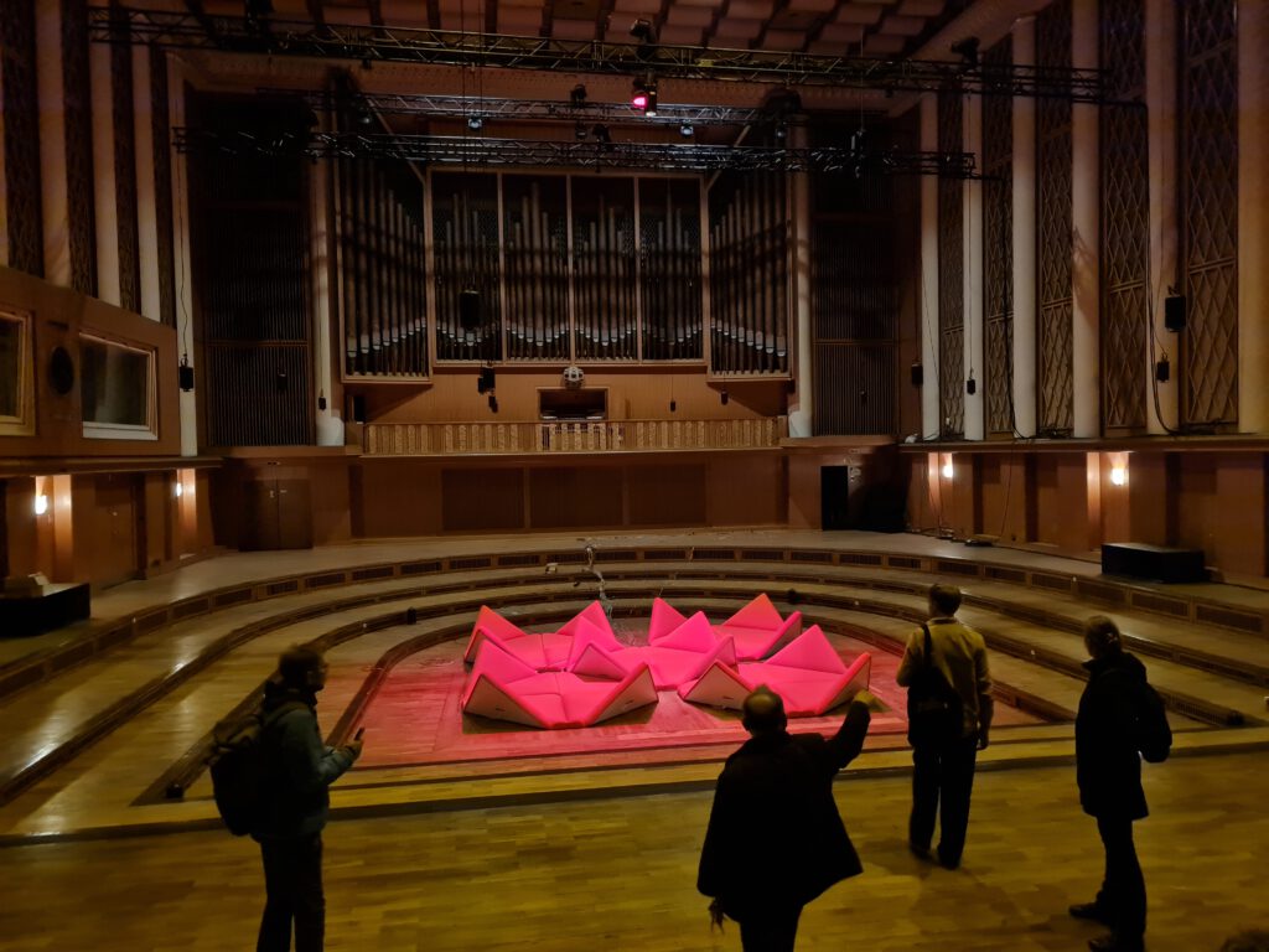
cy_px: 476
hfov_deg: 67.3
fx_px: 953
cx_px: 634
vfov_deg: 53.1
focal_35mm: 26
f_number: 1.8
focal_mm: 5.4
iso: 1000
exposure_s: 1/25
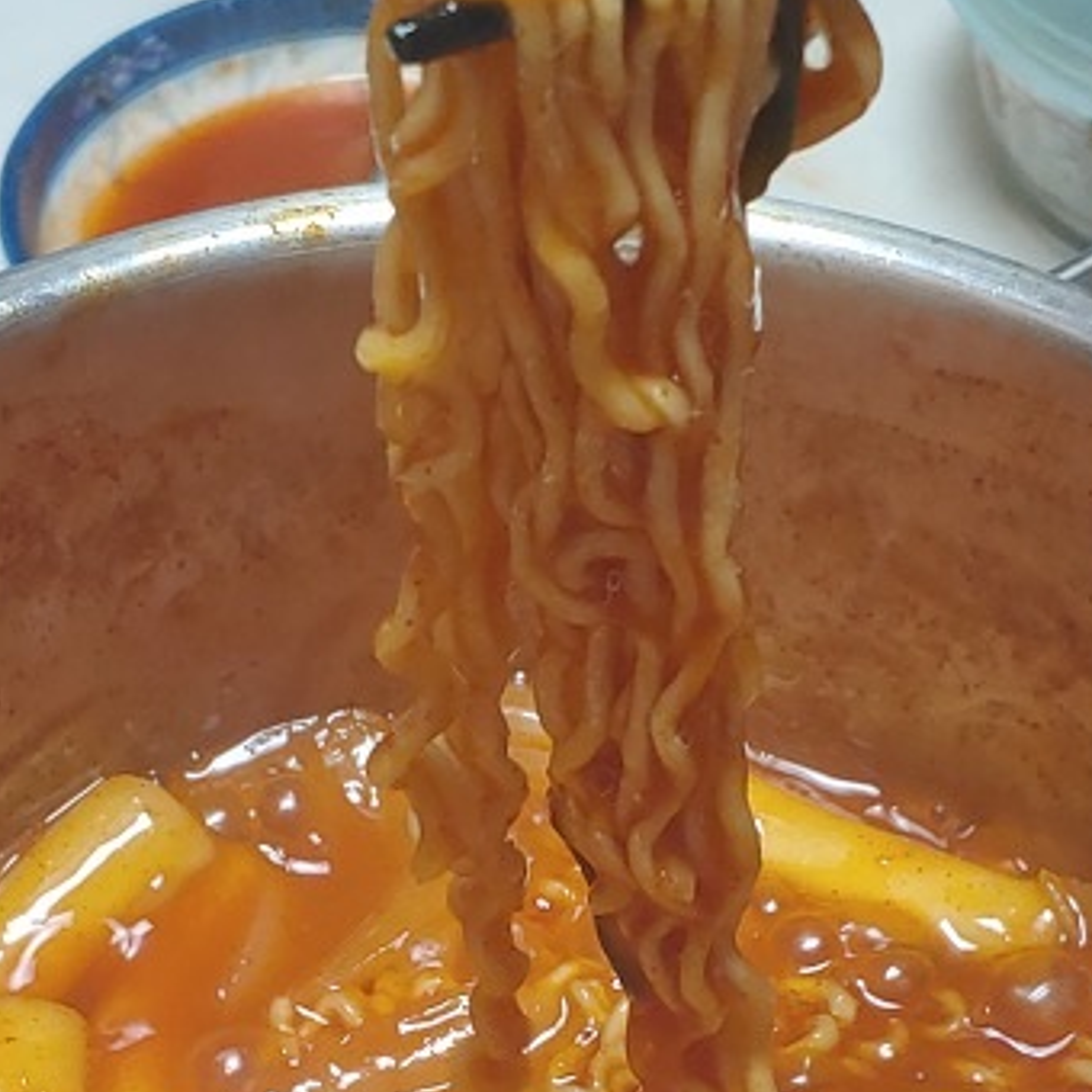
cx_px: 527
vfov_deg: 19.3
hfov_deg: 19.5
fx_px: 3176
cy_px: 903
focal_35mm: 89
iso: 100
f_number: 1.5
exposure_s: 1/60
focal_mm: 4.23
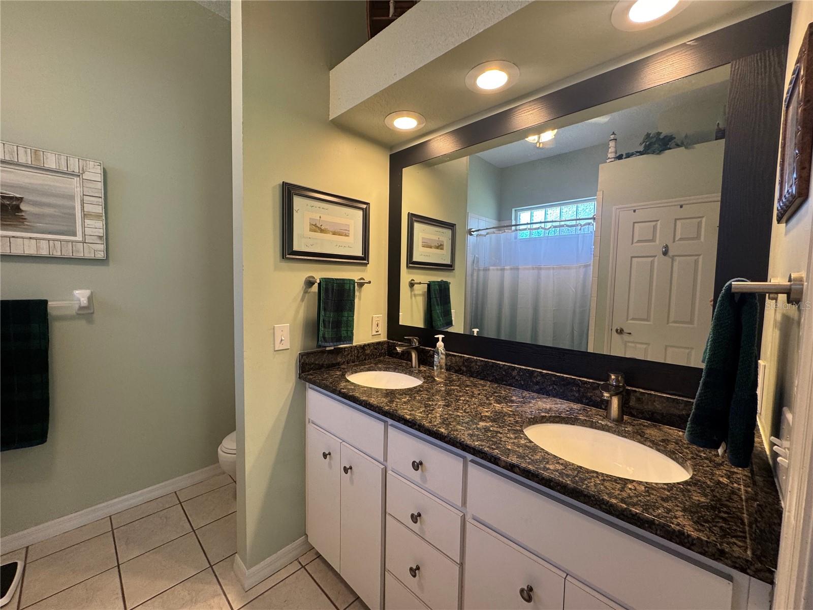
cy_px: 305
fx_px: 329
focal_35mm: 14
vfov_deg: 85.7
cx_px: 406
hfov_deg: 102.1
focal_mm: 2.22
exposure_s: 1/60
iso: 160
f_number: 2.2
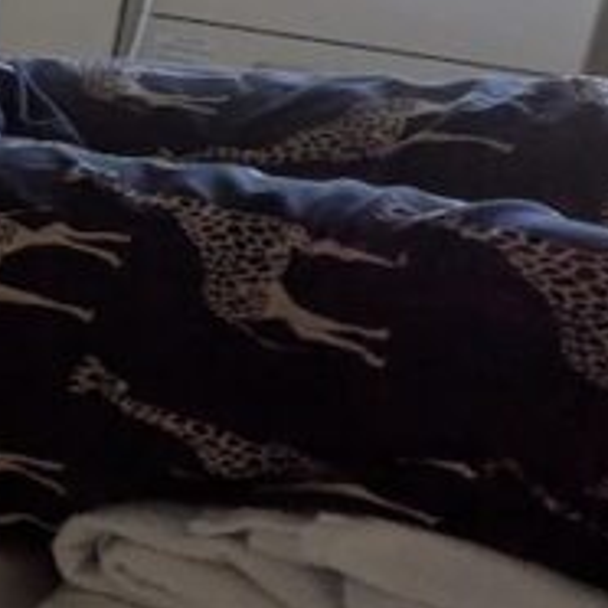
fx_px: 1351
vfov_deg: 24.5
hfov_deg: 15.1
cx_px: -837
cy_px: 41
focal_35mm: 68
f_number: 2.2
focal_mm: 1.83
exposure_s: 1/33.3
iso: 38
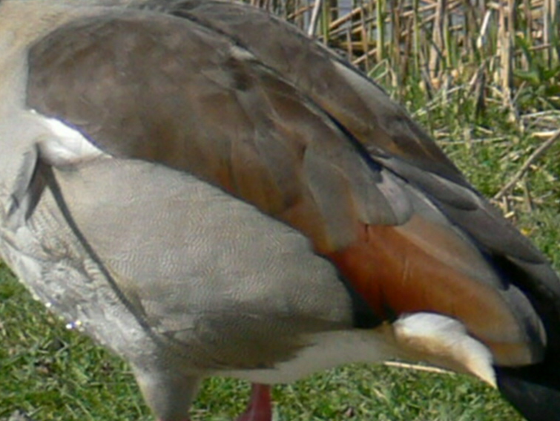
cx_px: -131
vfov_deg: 2.8
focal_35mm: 526
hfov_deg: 3.8
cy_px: 284
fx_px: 8513
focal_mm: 40.9
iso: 80
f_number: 5.6
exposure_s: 1/400
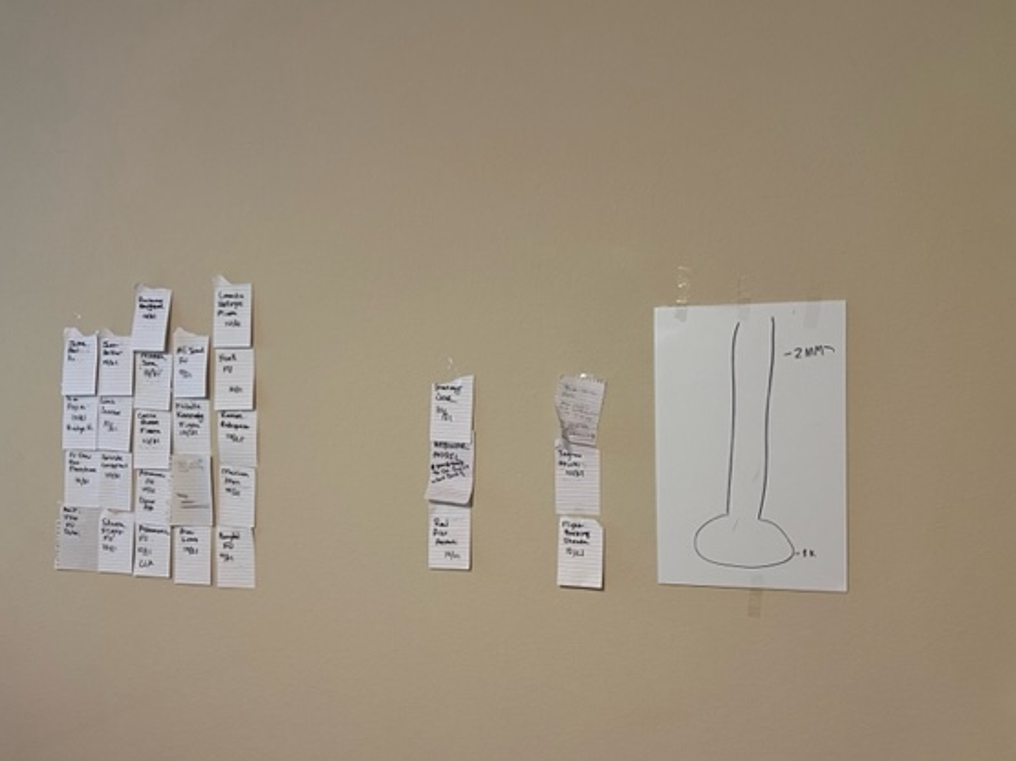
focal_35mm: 30
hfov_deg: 59.9
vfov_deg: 46.8
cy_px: 401
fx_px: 880
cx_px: 540
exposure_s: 1/60
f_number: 1.5
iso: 200
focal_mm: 5.7
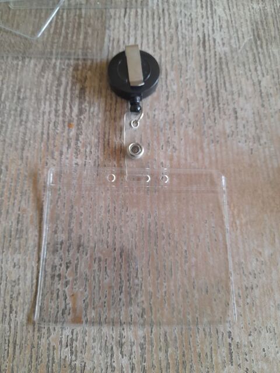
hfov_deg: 54.9
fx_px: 270
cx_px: 140
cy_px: 186
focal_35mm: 25
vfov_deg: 69.4
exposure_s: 1/50
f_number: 2
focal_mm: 4.6
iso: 160
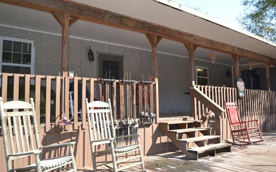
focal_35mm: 28
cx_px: 138
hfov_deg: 66.5
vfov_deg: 44.5
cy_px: 89
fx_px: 211
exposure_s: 1/200
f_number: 4
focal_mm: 18
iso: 100
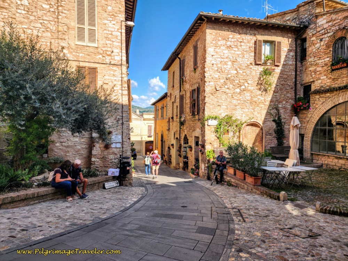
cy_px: 130
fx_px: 231
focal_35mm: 23
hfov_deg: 73.9
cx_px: 174
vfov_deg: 58.9
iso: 12
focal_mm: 6.4
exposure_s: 1/607
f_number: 1.8
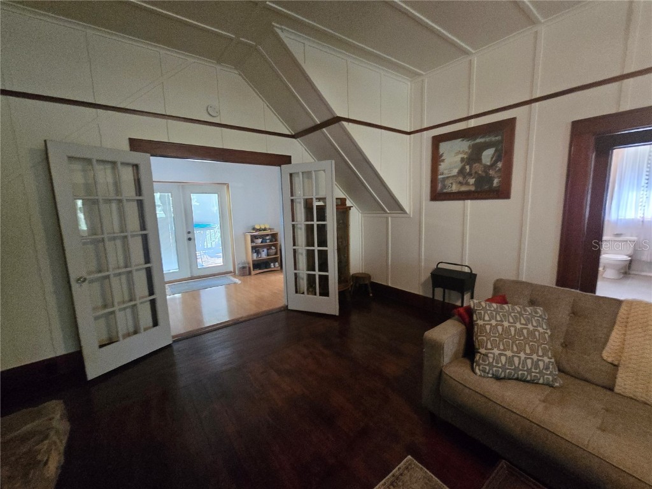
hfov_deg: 106.2
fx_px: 245
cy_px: 244
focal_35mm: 13
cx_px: 326
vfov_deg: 89.9
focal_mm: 2.2
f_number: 2.2
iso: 1250
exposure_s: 1/60
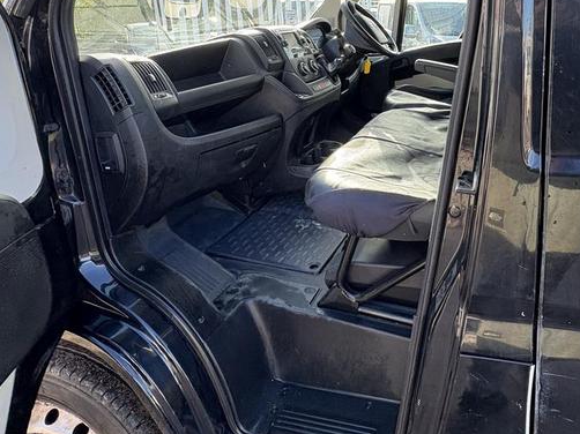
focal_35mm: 25
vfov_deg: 52.6
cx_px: 406
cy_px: 113
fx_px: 419
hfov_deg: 66.7
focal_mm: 2.22
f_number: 2.2
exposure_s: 1/99
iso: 64
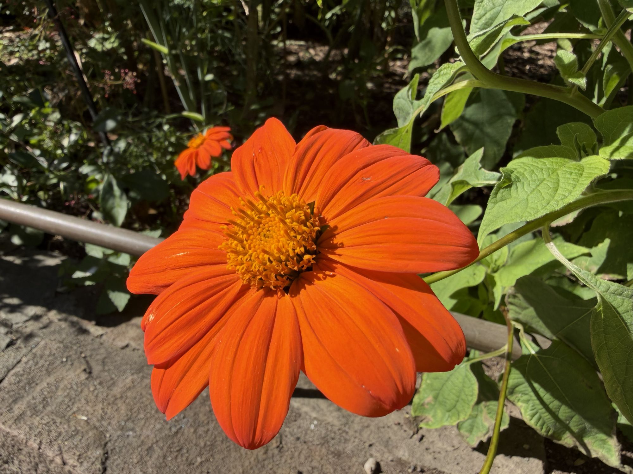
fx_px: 439
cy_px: 237
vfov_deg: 56.8
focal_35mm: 24
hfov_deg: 71.6
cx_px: 316
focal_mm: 2.22
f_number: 2.2
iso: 25
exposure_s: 1/766
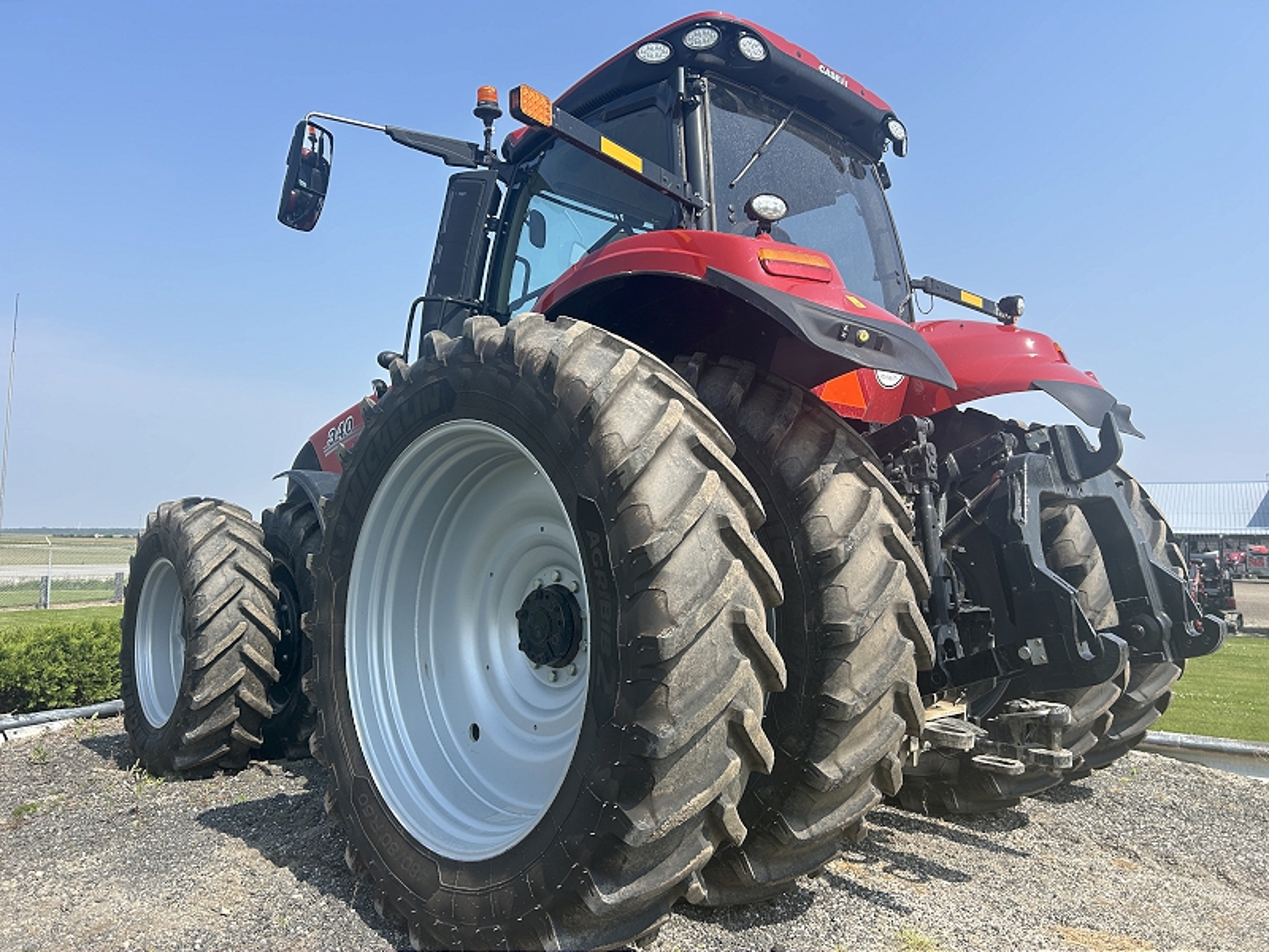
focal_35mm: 26
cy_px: 476
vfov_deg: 53.1
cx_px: 634
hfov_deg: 67.3
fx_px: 953
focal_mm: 5.7
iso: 50
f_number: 1.5
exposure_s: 1/3356
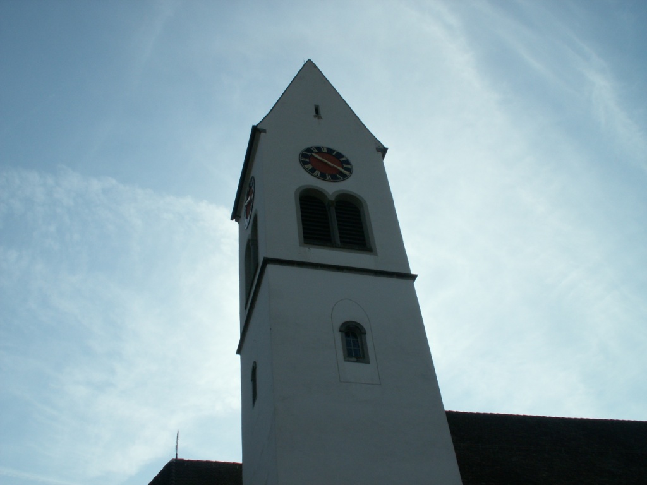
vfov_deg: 40.7
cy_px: 242
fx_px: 654
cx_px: 324
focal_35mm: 35
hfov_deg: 52.6
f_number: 8
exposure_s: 1/400
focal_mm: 5.86
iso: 50
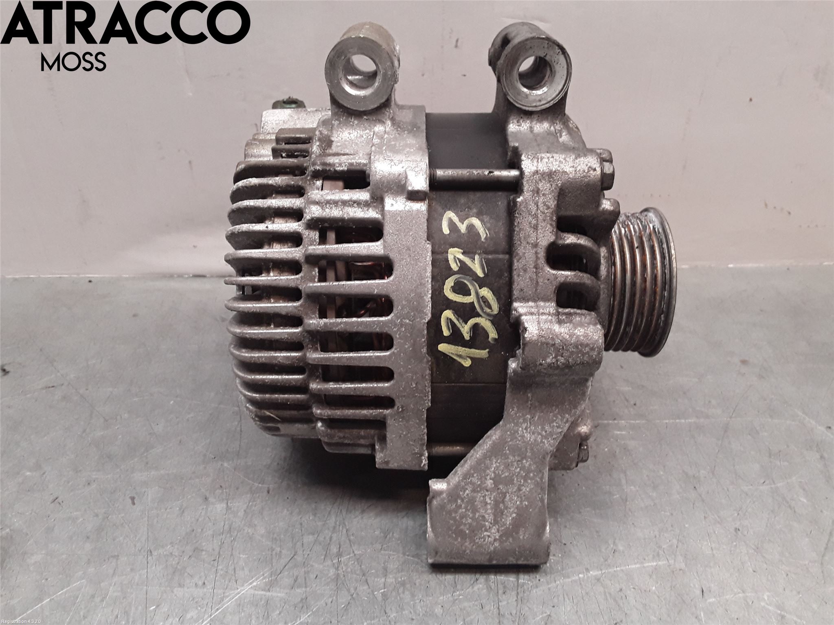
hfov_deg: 63.4
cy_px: 312
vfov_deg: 49.7
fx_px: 675
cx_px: 417
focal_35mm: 28
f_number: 1.9
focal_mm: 2.91
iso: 100
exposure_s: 1/100
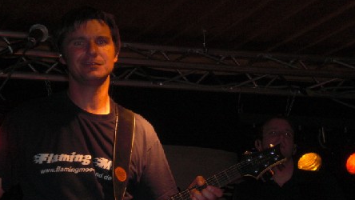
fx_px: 1036
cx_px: 177
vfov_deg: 11.0
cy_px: 113
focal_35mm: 110
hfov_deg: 19.4
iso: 200
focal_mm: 16.51
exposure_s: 1/60
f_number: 5.4
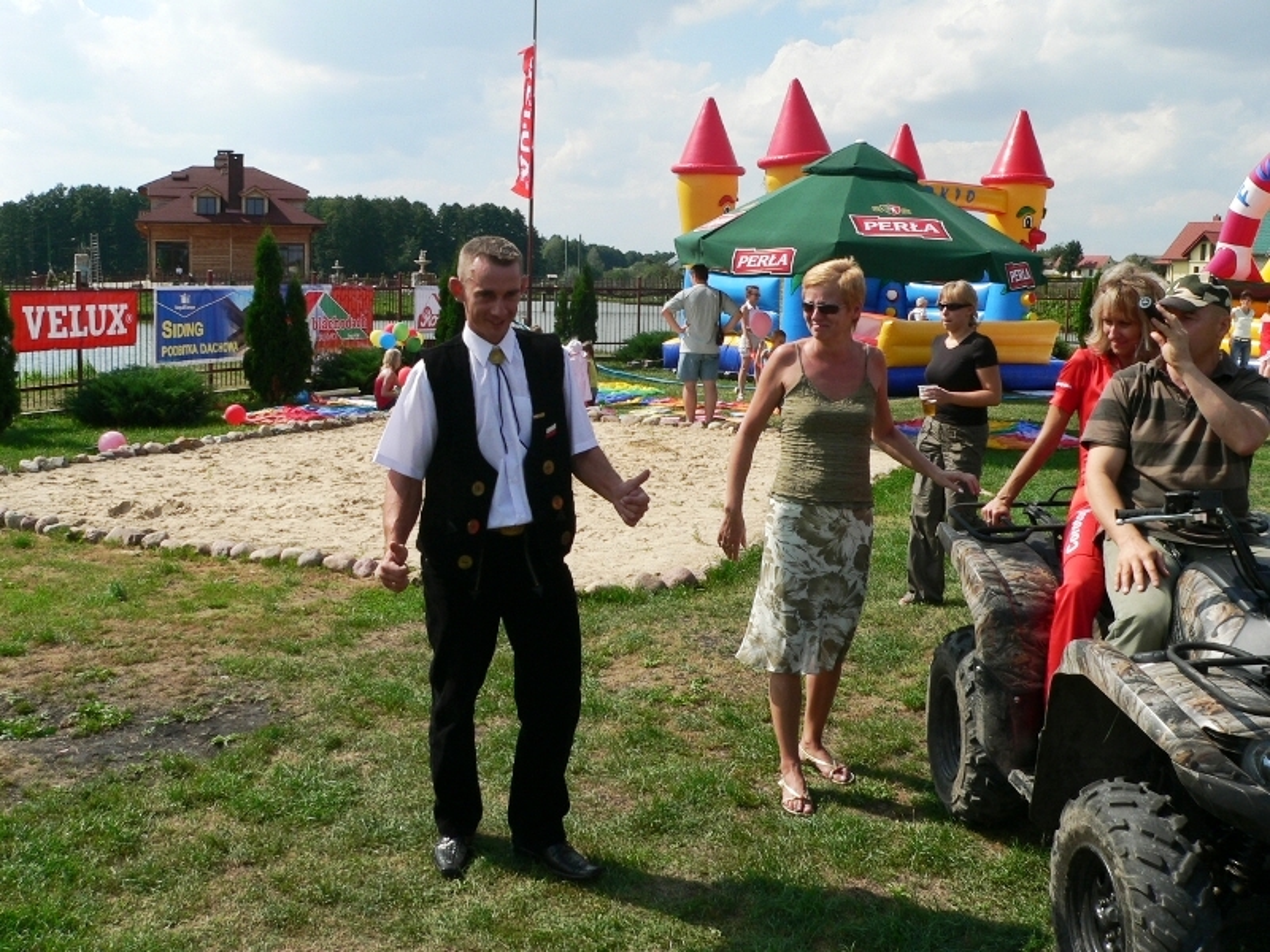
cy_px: 476
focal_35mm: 36
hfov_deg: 51.4
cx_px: 635
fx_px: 1321
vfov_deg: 39.7
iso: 80
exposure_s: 1/500
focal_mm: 6
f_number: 4.6
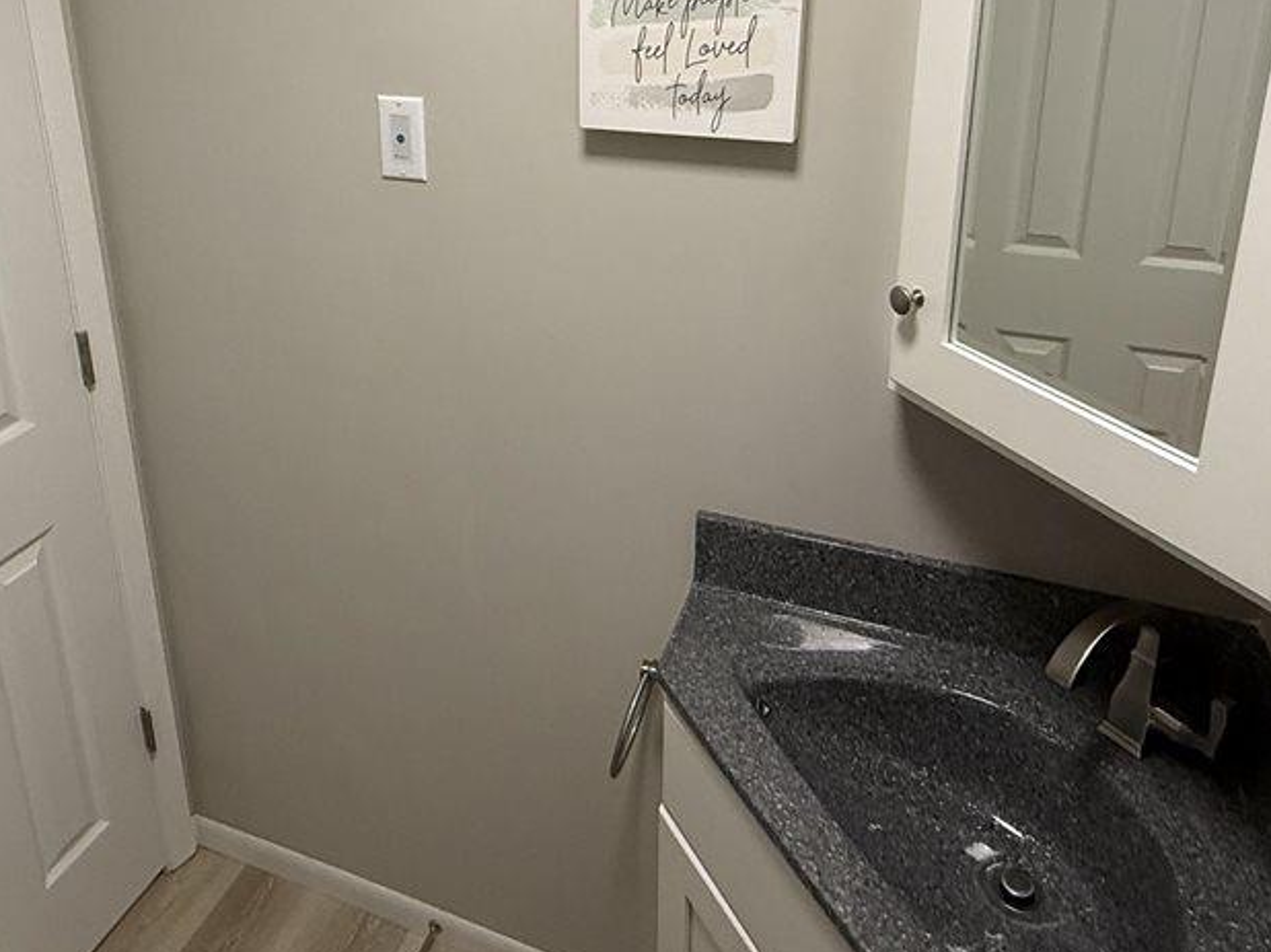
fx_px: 1064
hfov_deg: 61.1
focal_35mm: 29
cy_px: 241
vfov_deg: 46.5
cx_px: 504
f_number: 2.2
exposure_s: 1/120
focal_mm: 2.22
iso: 320
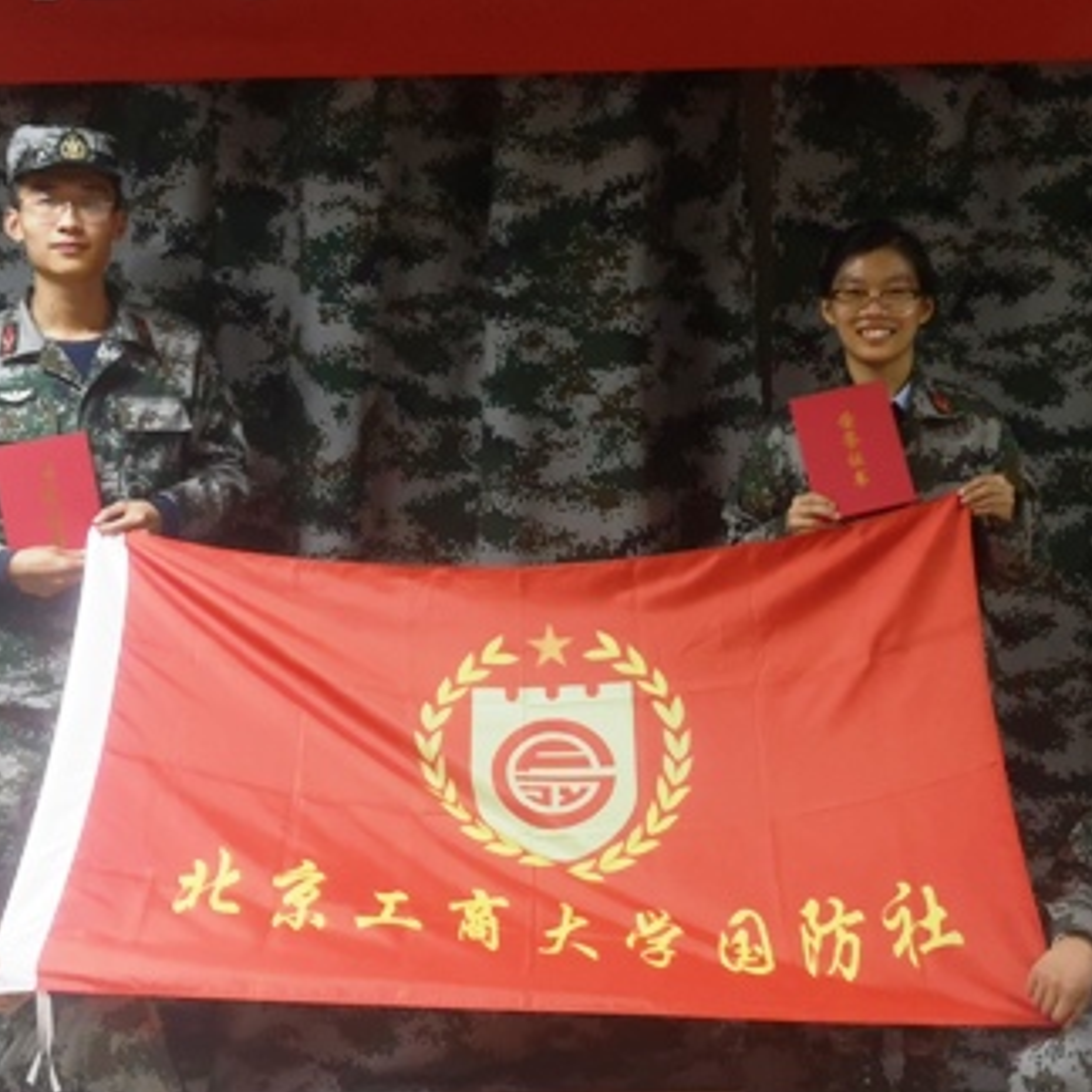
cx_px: 667
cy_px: 468
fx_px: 2106
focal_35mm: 59
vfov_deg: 29.0
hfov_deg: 29.0
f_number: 1.8
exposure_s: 1/33.3
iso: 400
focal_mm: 3.95
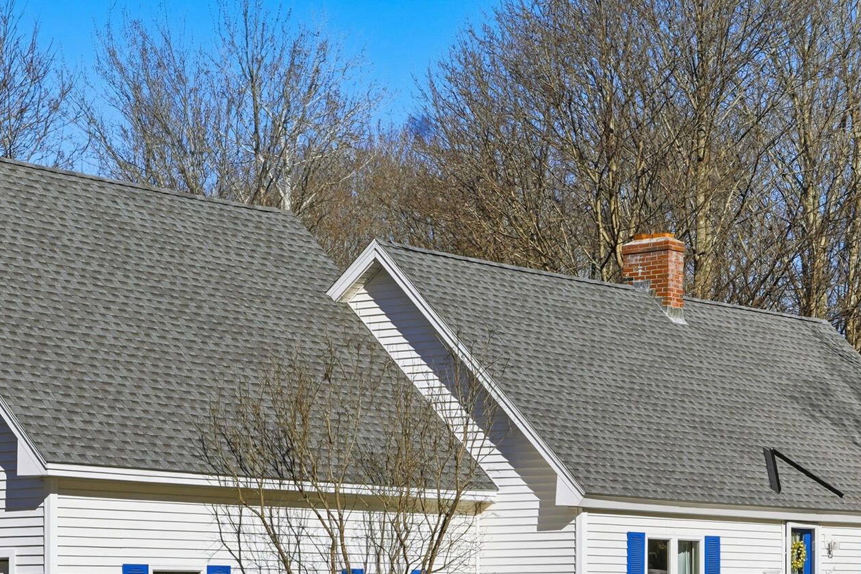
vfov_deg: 14.1
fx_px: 2296
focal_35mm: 96
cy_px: 530
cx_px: 418
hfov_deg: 21.2
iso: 100
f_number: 11
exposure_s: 1/4000
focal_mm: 32
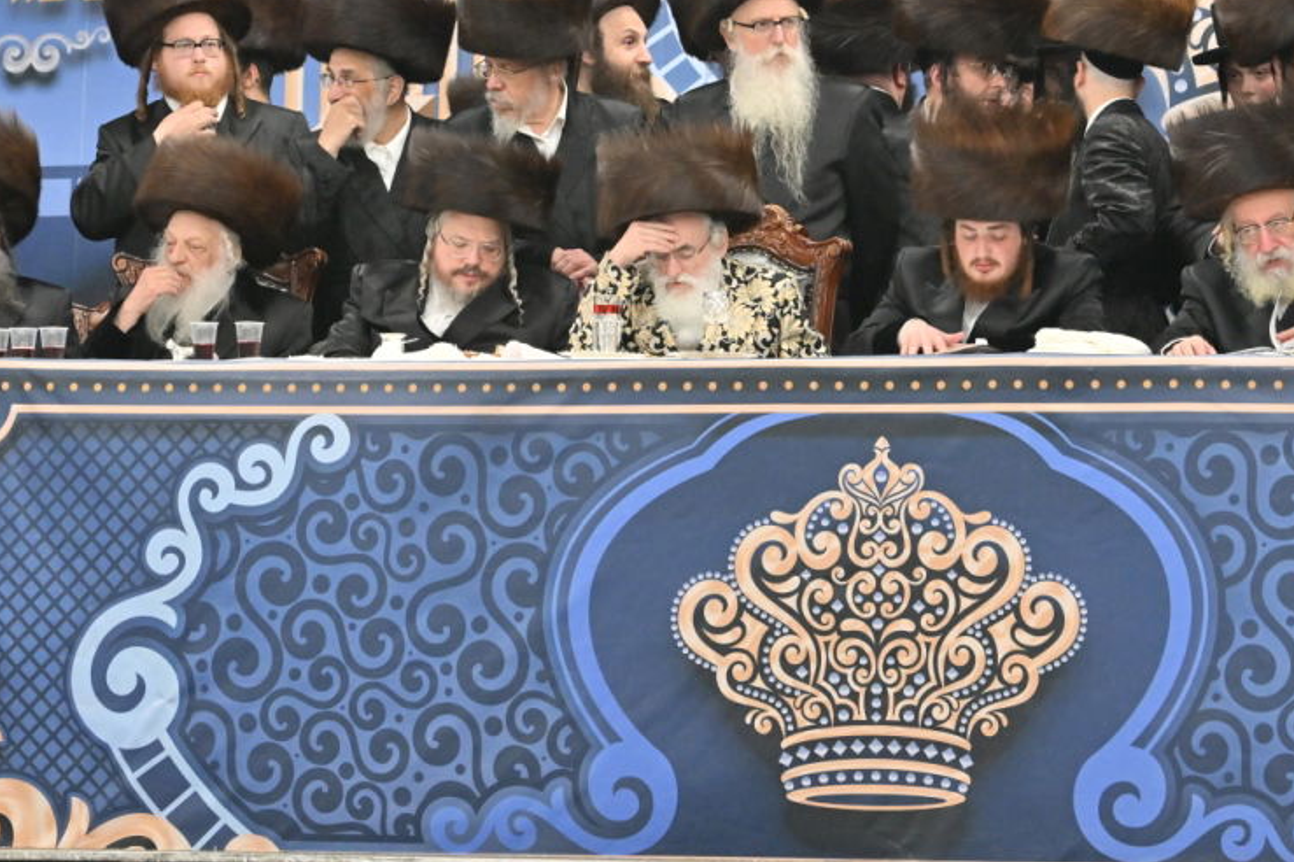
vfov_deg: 4.9
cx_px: 583
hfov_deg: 7.4
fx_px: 10059
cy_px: 310
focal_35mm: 280
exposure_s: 1/320
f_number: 4
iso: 1250
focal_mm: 135
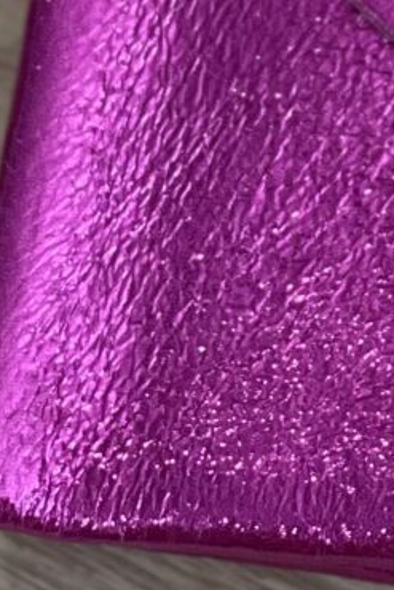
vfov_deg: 6.9
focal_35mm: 299
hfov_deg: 4.5
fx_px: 4904
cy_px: 0
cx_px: 849
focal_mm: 6
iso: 160
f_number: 2
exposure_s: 1/105
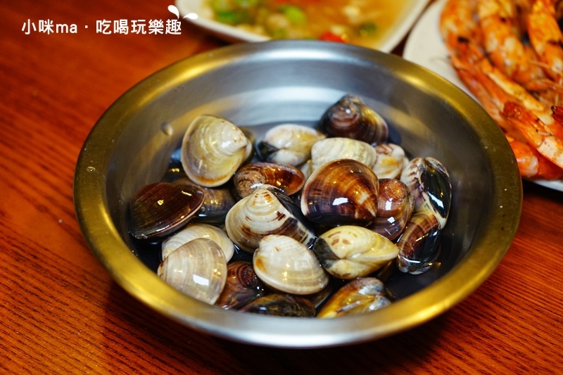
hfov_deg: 32.4
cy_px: 188
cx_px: 282
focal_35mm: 62
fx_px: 969
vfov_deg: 21.9
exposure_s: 1/80
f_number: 5.6
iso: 2000
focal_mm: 62
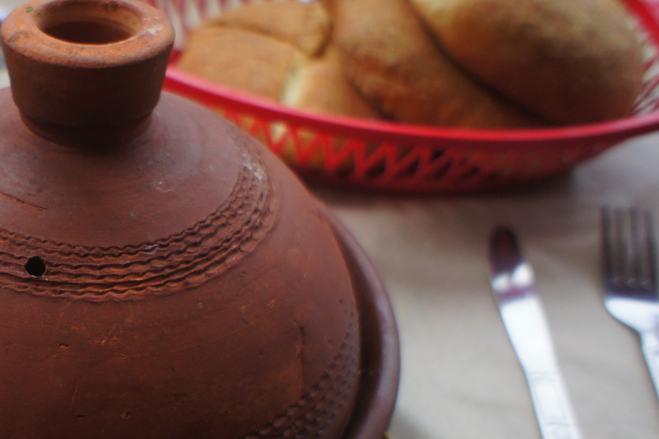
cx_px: 51
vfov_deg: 29.0
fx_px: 842
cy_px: 290
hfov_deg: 39.3
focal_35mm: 46
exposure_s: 1/30
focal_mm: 16
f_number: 2.8
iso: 200
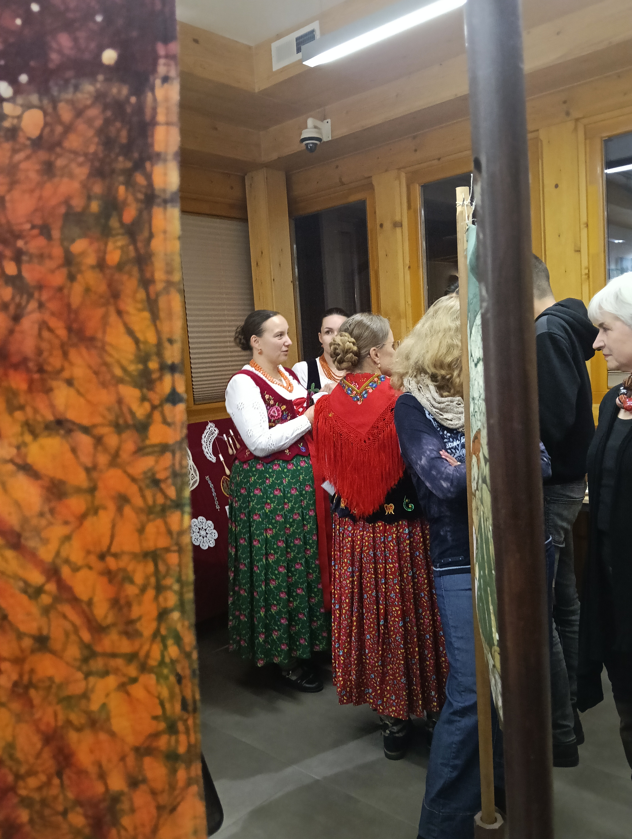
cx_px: 316
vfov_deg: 65.2
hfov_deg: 51.5
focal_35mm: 27
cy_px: 420
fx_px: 656
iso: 1000
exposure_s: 1/25
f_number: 1.8
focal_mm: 3.98
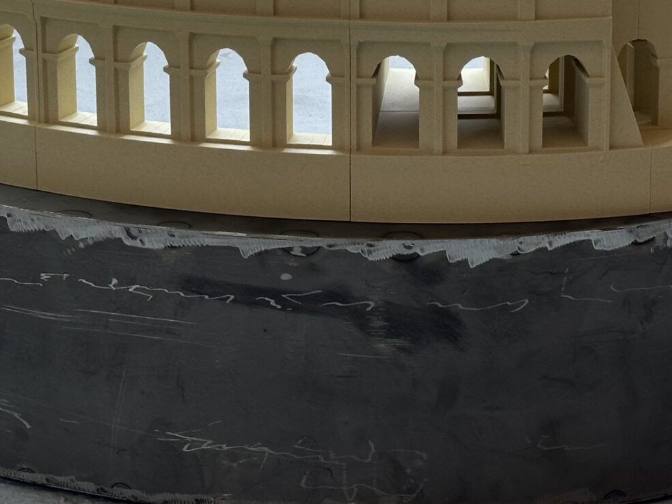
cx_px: 333
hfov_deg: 15.8
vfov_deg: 11.7
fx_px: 2426
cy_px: -25
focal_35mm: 125
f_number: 1.78
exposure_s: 1/322
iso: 64
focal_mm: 6.86
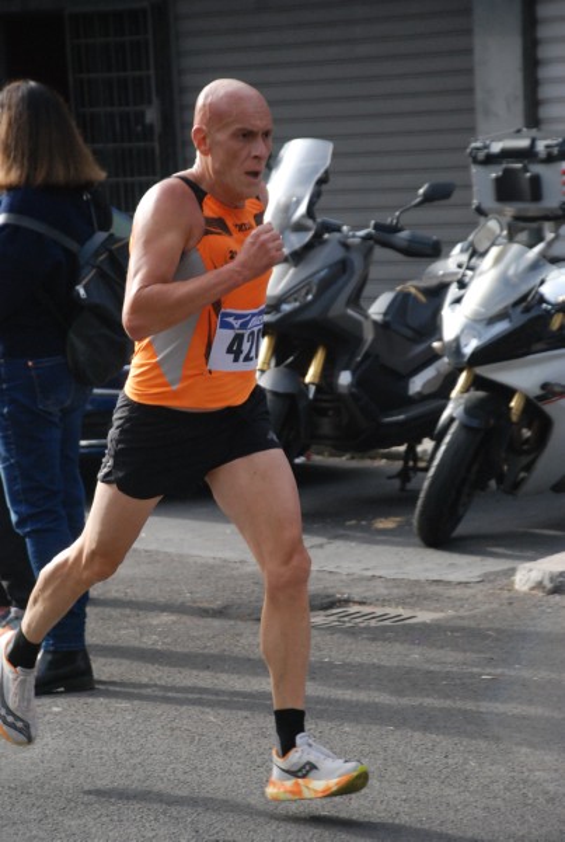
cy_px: 421
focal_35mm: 142
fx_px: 3337
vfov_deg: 14.4
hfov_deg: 9.7
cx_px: 282
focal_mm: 95
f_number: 5.6
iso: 1000
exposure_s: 1/640
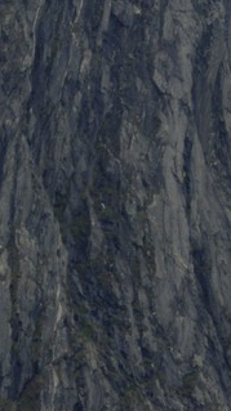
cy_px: -612
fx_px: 17171
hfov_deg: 0.8
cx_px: 481
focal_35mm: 1574
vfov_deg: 1.4
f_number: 3.2
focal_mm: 200
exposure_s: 1/1000
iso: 100
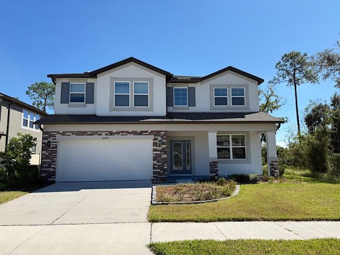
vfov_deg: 56.8
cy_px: 128
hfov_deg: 71.6
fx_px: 236
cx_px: 170
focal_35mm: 24
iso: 80
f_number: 1.78
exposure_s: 1/3759
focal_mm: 6.76
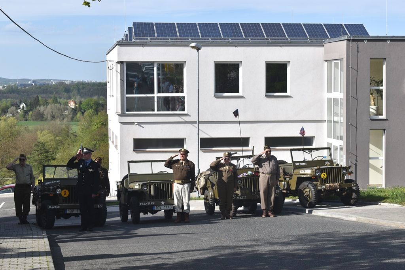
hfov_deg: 27.0
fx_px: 844
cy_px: 135
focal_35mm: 75
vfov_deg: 18.2
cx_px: 202
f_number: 8
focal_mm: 50
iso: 100
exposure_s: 1/320
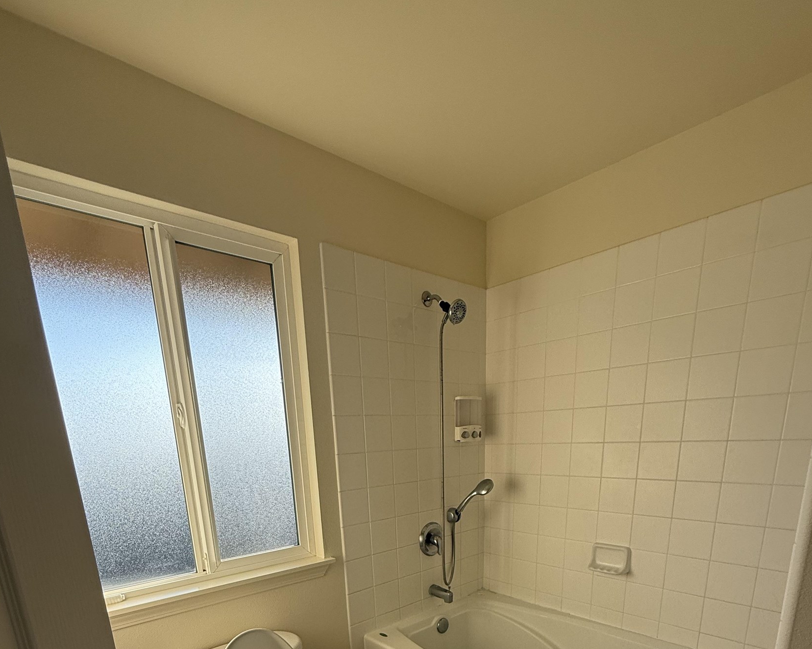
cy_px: 556
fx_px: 457
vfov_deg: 62.2
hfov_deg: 83.3
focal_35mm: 19
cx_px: 403
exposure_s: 1/296
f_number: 2.2
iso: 64
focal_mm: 2.22
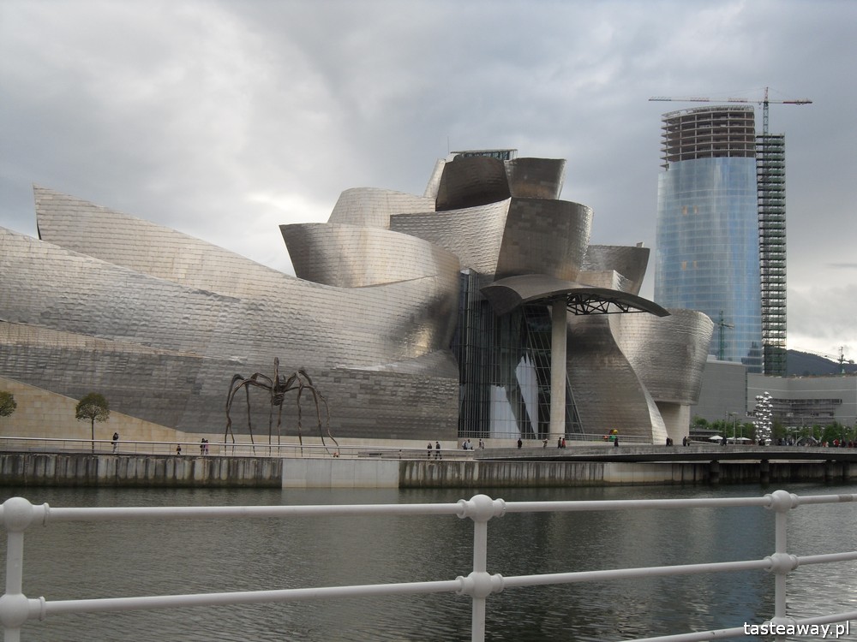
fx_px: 1139
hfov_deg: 41.2
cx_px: 428
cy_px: 321
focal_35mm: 46
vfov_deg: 31.5
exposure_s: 1/180
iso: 80
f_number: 3.8
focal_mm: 8.2
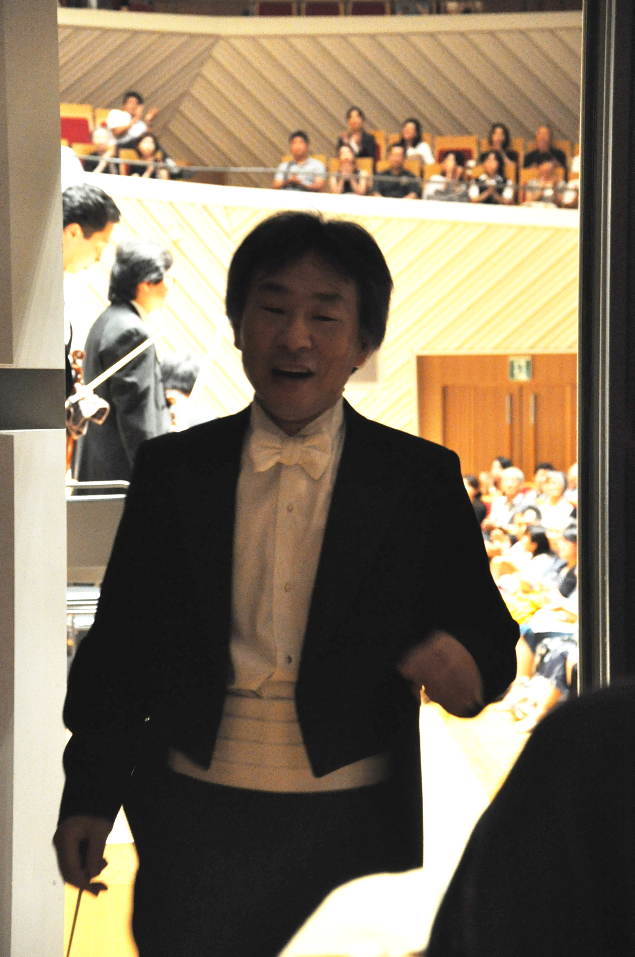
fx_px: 2626
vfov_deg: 20.6
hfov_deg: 13.8
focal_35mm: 99
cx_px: 318
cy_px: 478
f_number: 5.3
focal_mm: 66
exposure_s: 1/25
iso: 1600
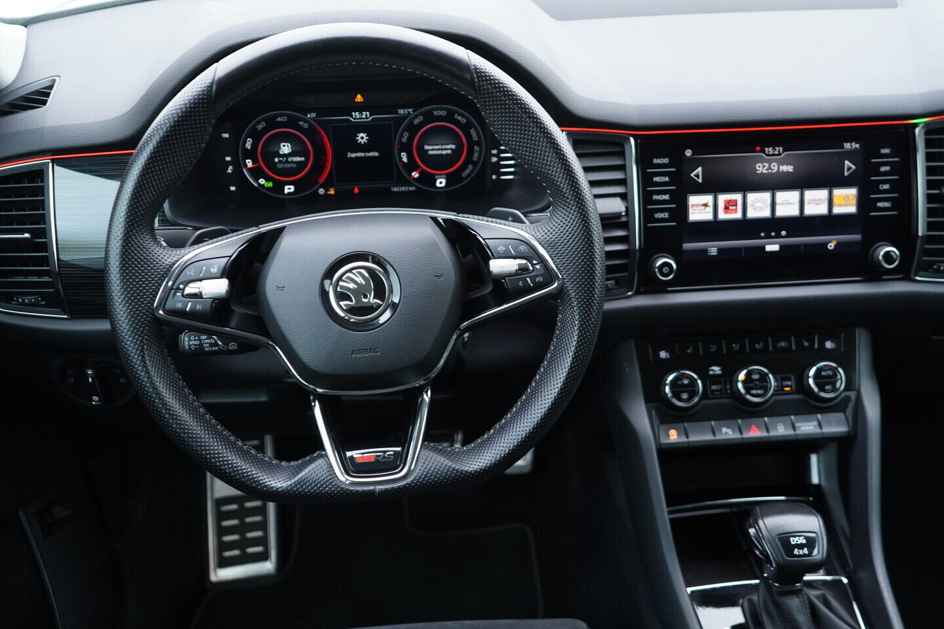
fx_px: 944
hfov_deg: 53.1
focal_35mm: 36
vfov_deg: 36.9
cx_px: 472
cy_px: 314
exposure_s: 1/40
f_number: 2.8
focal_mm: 24
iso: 400
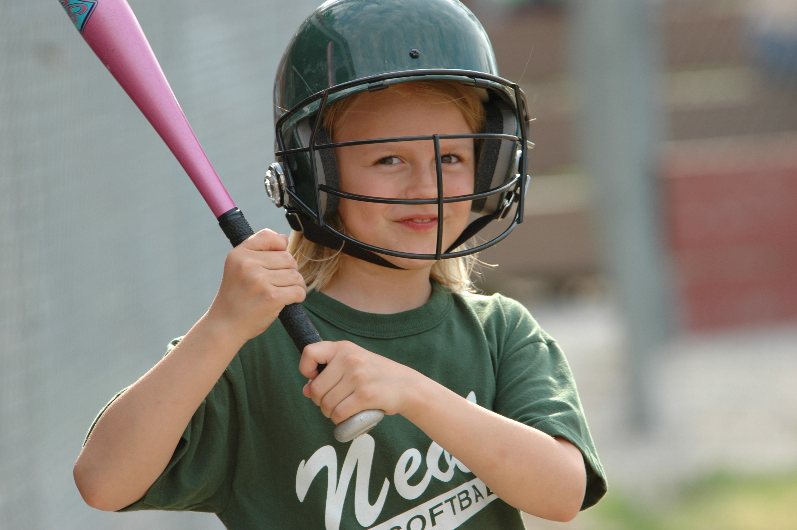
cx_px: 398
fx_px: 9290
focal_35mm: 420
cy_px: 265
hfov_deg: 4.9
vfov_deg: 3.3
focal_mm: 280
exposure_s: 1/250
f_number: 5.3
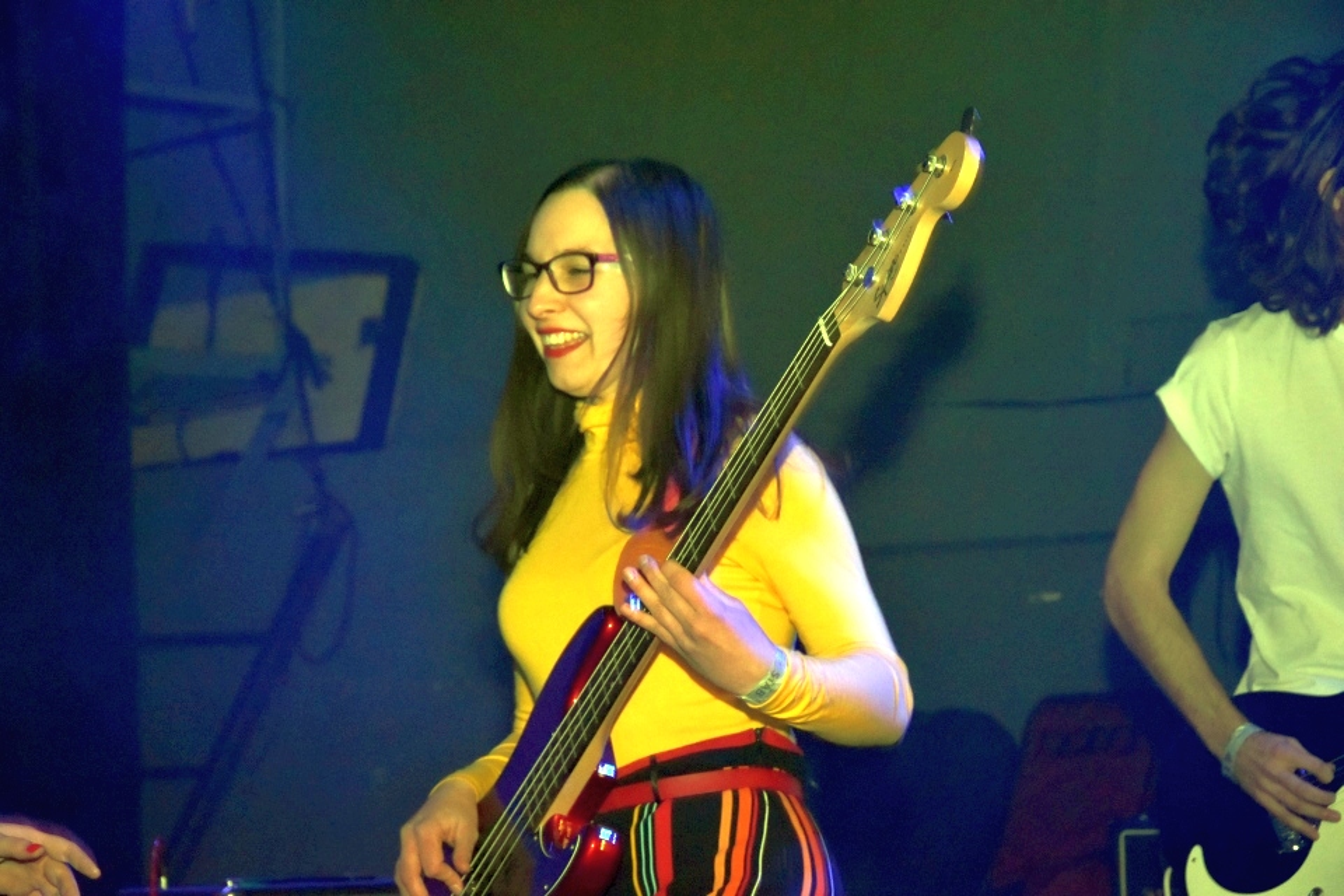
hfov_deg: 19.5
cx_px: 672
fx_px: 3920
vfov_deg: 13.0
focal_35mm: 105
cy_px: 448
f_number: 5.3
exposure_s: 1/60
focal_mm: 70
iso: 3200
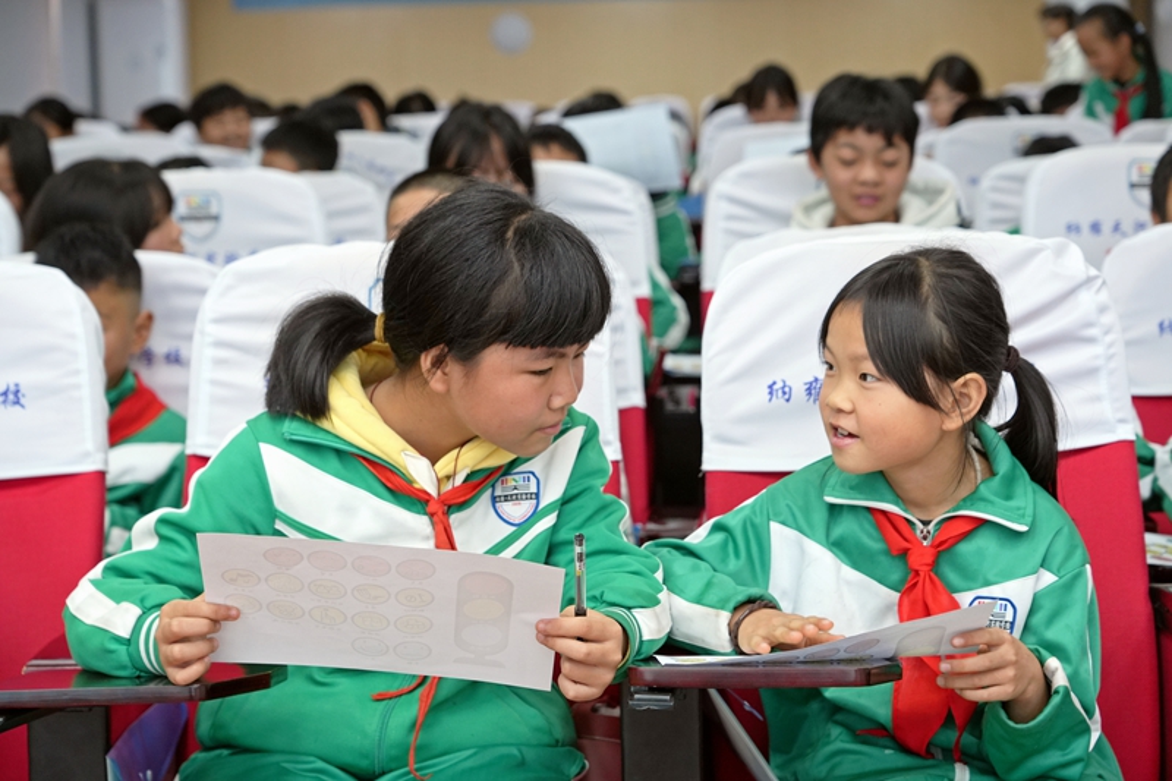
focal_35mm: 78
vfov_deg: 17.5
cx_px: 586
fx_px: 2539
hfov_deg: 26.0
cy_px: 390
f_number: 5.6
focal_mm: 78
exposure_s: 1/125
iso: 1250
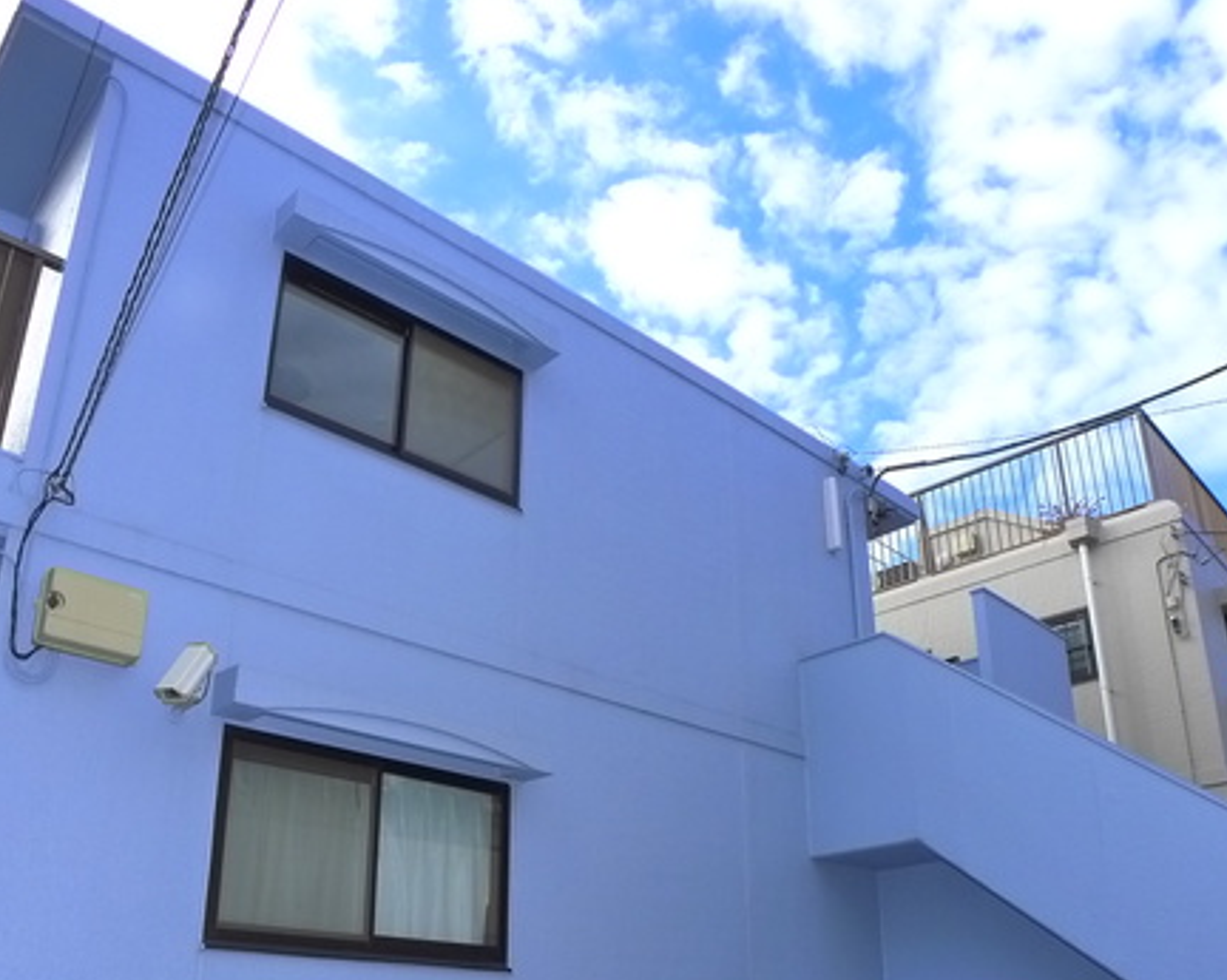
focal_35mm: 38
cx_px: 614
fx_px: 1379
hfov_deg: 48.0
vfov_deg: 38.2
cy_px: 723
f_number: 3.5
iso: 400
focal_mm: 5.1
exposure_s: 1/400
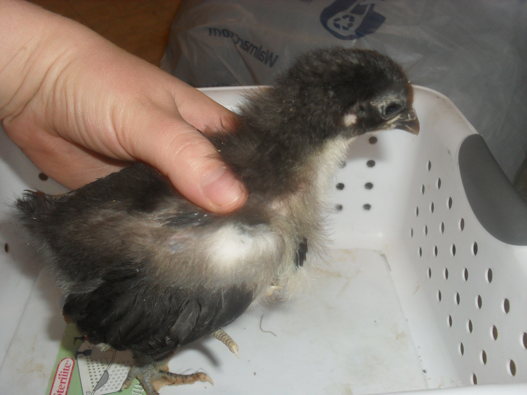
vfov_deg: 40.7
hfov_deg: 52.6
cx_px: 264
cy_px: 198
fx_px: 533
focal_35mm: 35
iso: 200
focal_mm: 6.3
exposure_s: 1/45
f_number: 3.2
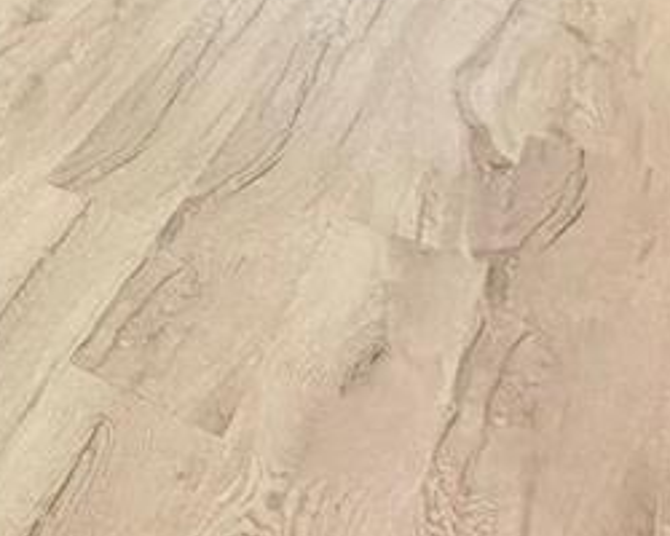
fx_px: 1110
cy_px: -300
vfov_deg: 21.9
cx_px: -252
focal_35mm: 56
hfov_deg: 26.9
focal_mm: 2.22
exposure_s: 1/120
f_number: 2.2
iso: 160
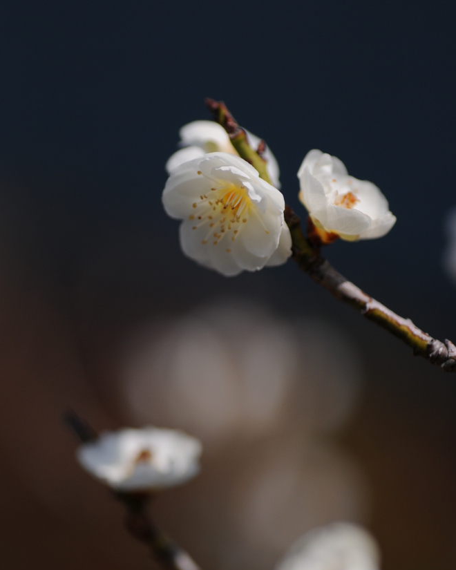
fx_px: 2649
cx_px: 222
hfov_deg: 9.8
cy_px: 348
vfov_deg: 12.3
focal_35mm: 157
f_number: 4.5
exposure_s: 1/8000
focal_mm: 90
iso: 250
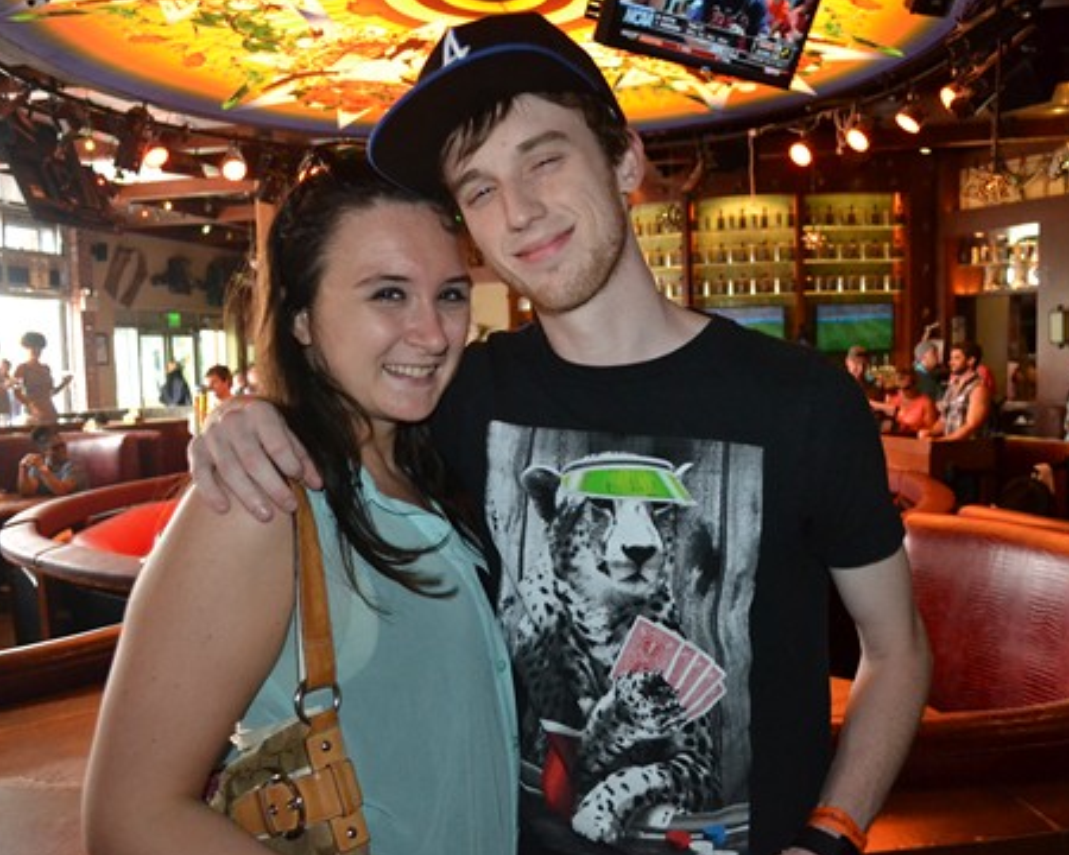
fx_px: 981
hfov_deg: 57.1
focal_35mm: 31
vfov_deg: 47.1
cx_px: 577
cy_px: 431
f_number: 3.5
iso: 2800
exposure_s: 1/60
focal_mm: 18
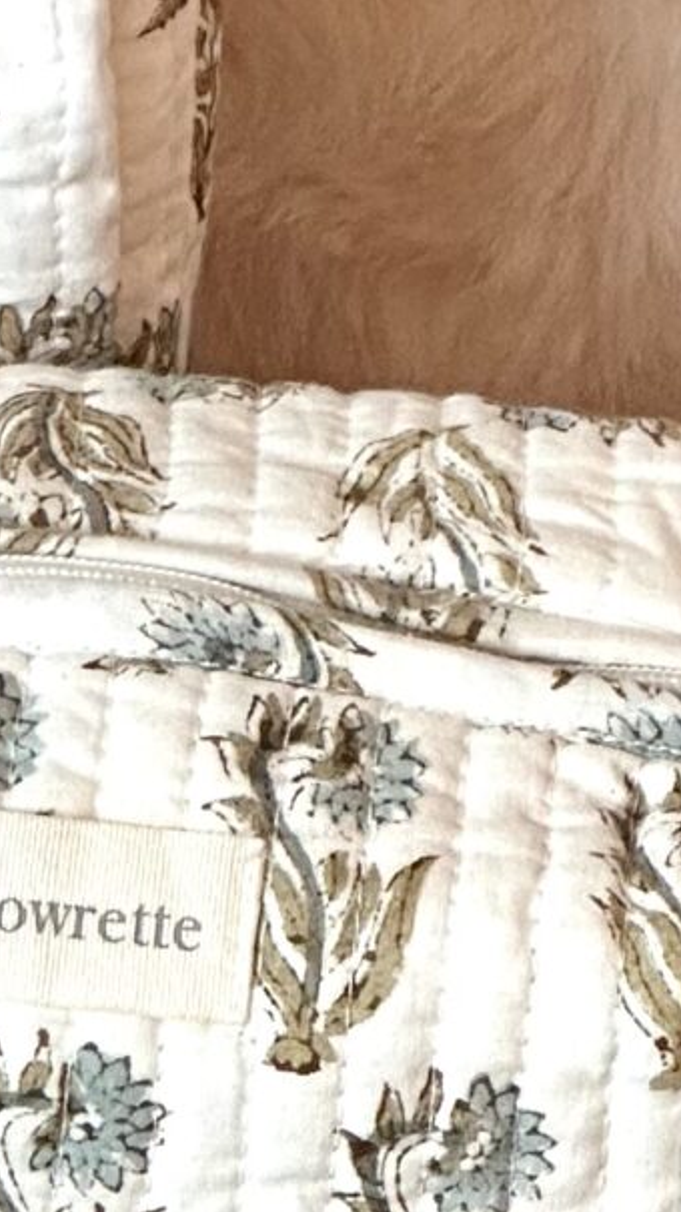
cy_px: 319
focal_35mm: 355
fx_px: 11404
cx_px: -569
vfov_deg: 6.1
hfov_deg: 3.4
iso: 400
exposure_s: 1/50
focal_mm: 9
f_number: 2.8
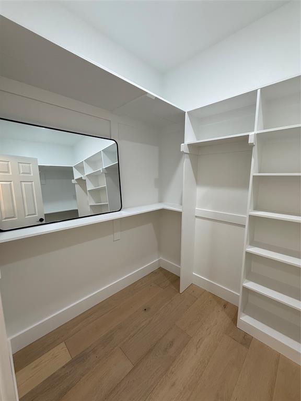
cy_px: 200
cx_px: 150
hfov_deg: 85.7
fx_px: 162
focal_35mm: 14
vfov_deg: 102.1
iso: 160
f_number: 2.2
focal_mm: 2.22
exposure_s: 1/120
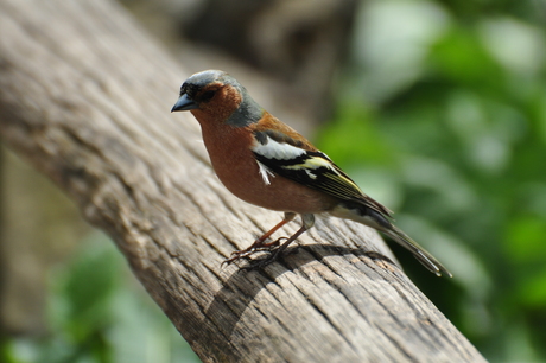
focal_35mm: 450
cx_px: 273
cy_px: 182
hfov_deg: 4.6
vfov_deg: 3.1
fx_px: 6820
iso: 200
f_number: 5.6
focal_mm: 300
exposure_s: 1/500
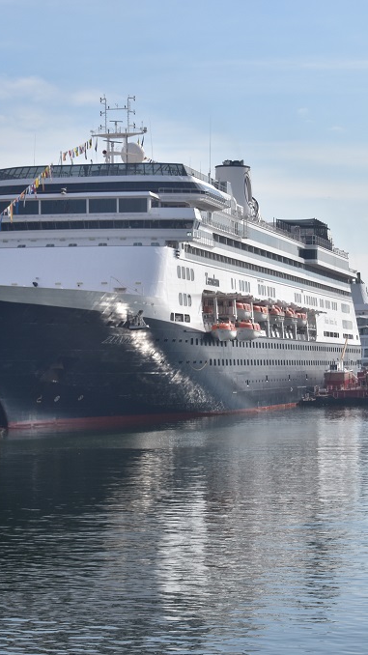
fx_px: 3503
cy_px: 328
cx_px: 130
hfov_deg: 6.0
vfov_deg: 10.7
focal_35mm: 202
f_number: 11
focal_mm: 85
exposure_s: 1/640
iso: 200
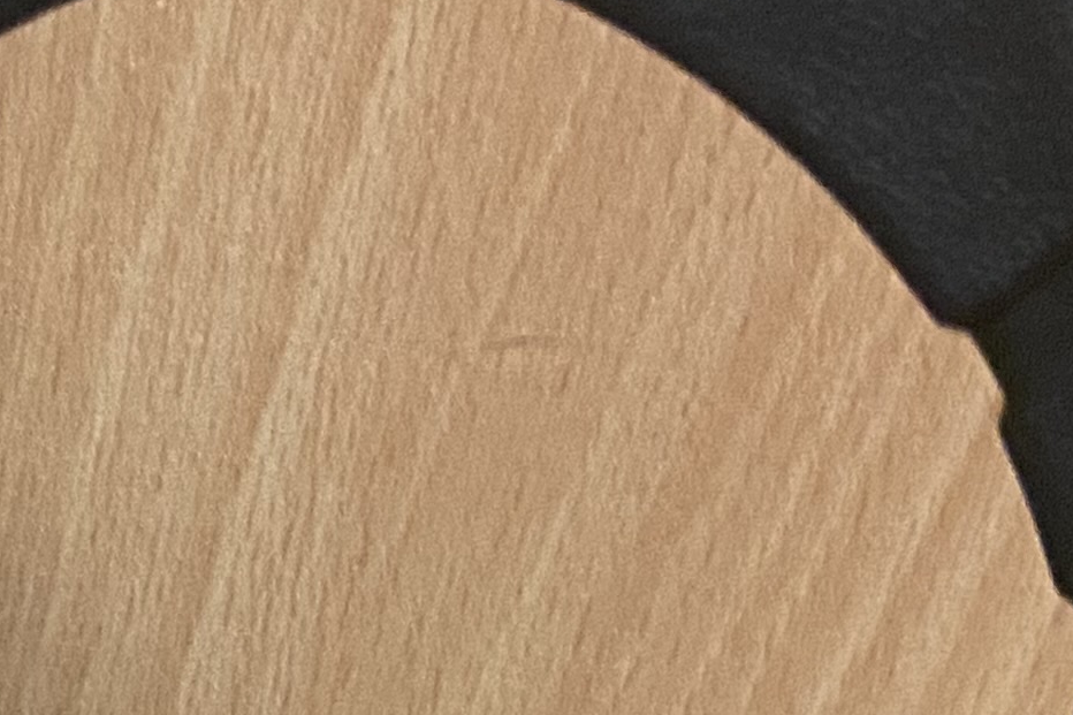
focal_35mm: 117
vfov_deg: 11.5
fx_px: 3486
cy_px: 807
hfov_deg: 16.3
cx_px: -413
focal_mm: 4.25
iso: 500
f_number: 1.8
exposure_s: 1/33
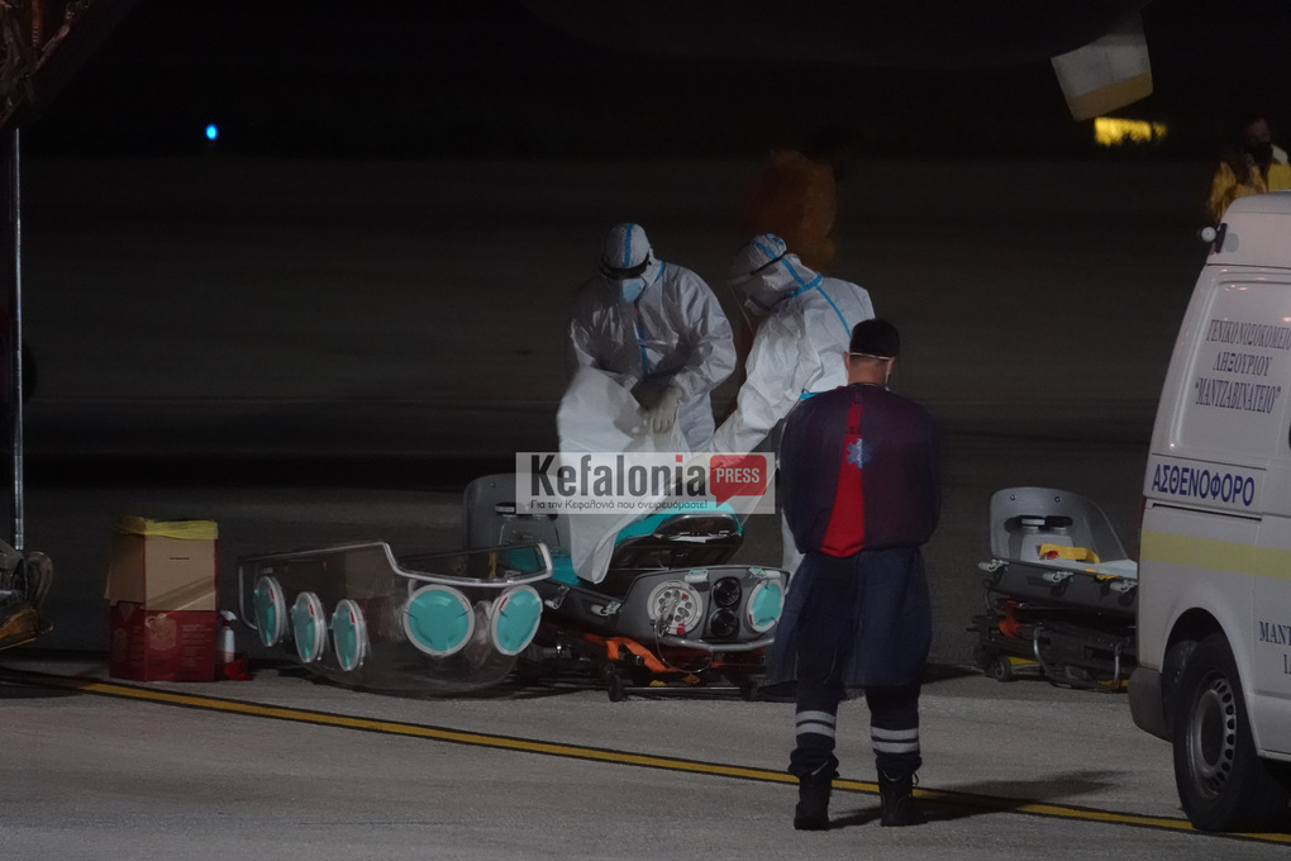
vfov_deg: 2.4
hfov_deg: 3.6
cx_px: 646
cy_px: 430
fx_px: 20332
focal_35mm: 567
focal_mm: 207.88
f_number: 4
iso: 3200
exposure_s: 1/50
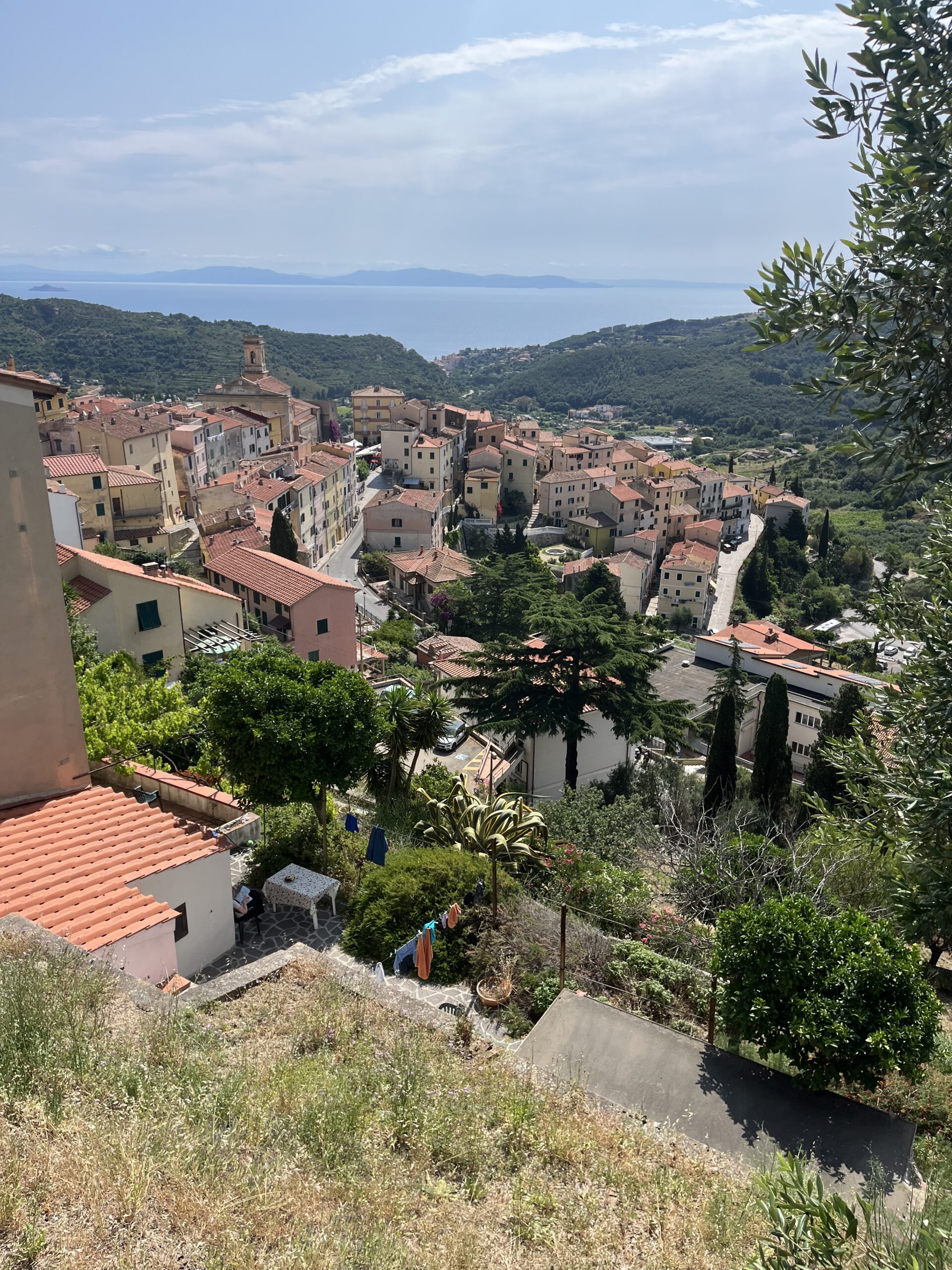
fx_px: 953
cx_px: 476
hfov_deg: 53.1
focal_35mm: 26
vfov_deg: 67.3
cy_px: 635
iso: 50
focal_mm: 5.1
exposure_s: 1/4310
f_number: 1.6
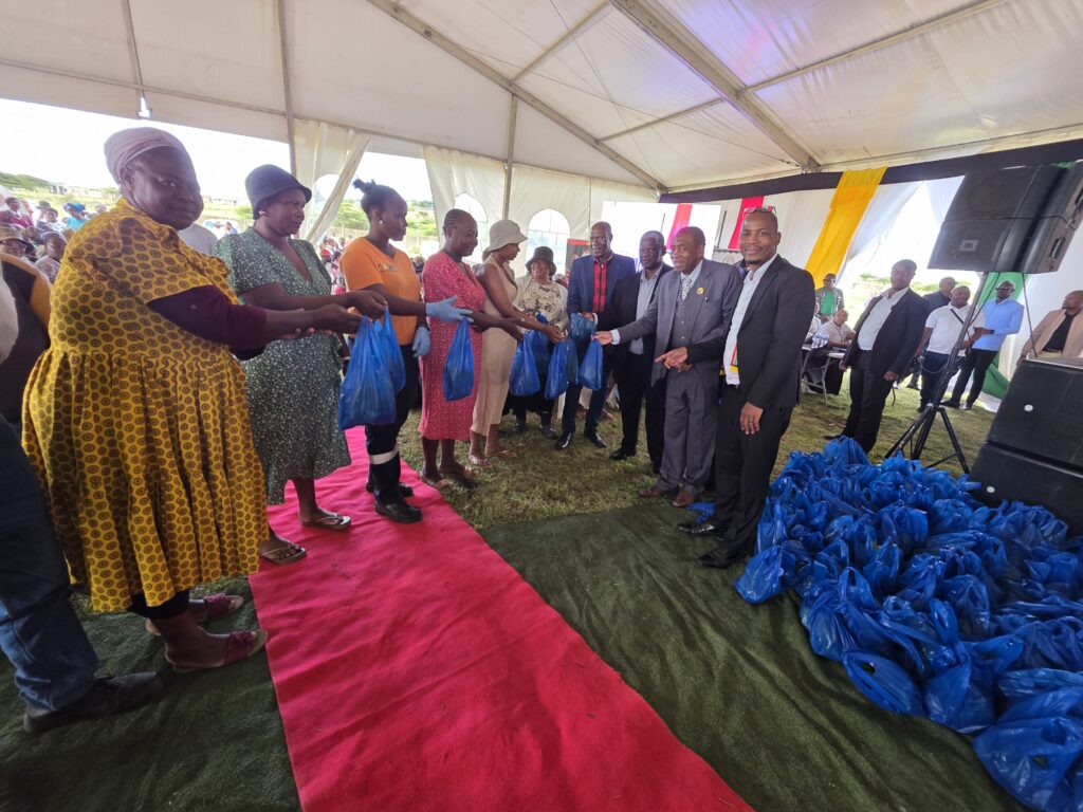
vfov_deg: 89.9
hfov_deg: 106.2
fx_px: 407
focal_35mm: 13
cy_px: 406
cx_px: 542
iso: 125
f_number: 1.9
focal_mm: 2.2
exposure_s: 1/100
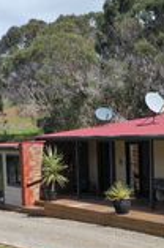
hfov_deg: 14.8
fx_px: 577
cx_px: 263
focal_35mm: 84
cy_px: 209
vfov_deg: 23.8
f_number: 5.6
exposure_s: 1/400
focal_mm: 10.26
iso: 100
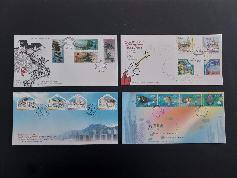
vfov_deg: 56.8
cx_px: 118
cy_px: 89
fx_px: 164
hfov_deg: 71.6
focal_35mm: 24
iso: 64
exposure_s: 1/60
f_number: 1.8
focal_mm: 4.6
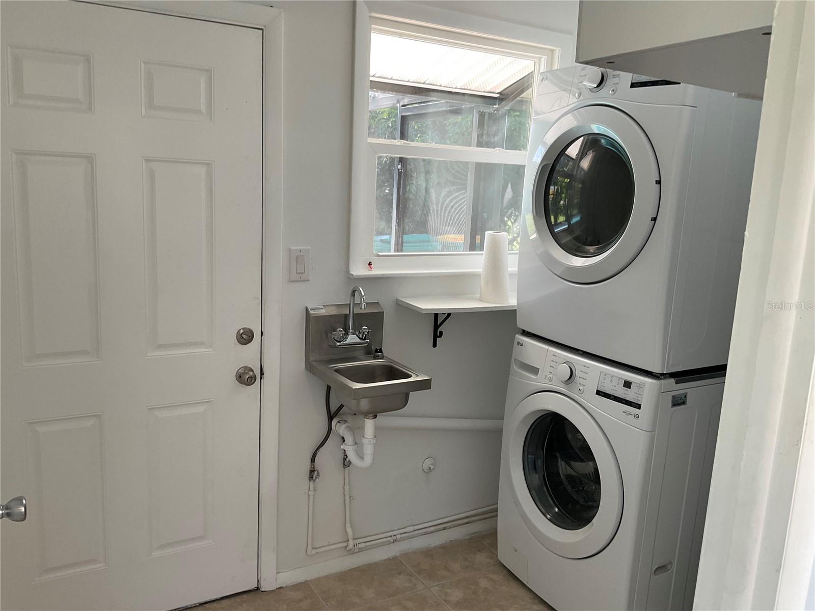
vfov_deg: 48.2
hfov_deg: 61.7
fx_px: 683
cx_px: 408
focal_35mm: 29
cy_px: 306
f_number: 1.8
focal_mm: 3
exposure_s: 1/60
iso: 40
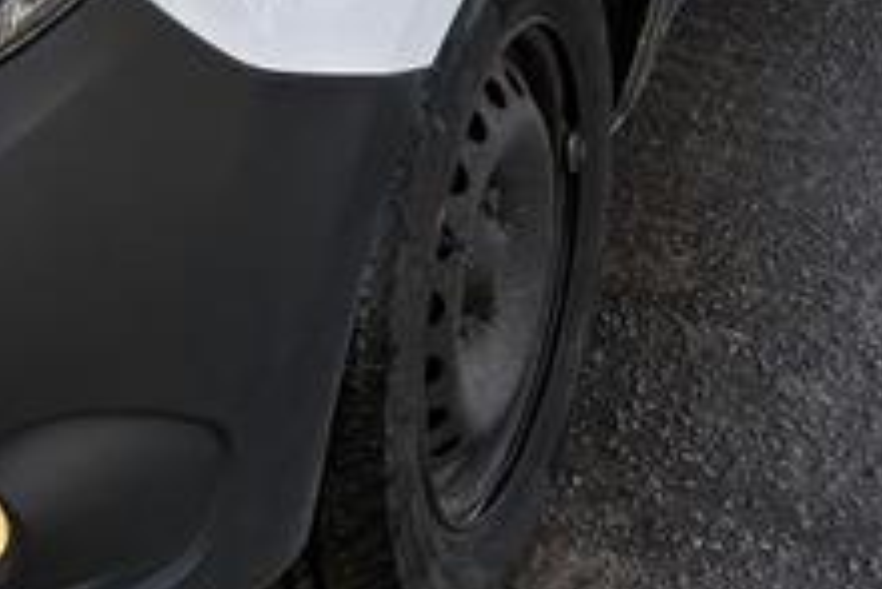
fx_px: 2697
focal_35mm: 110
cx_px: -200
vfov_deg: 11.8
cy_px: -341
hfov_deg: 17.6
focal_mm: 5.96
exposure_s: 1/945
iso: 64
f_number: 1.6
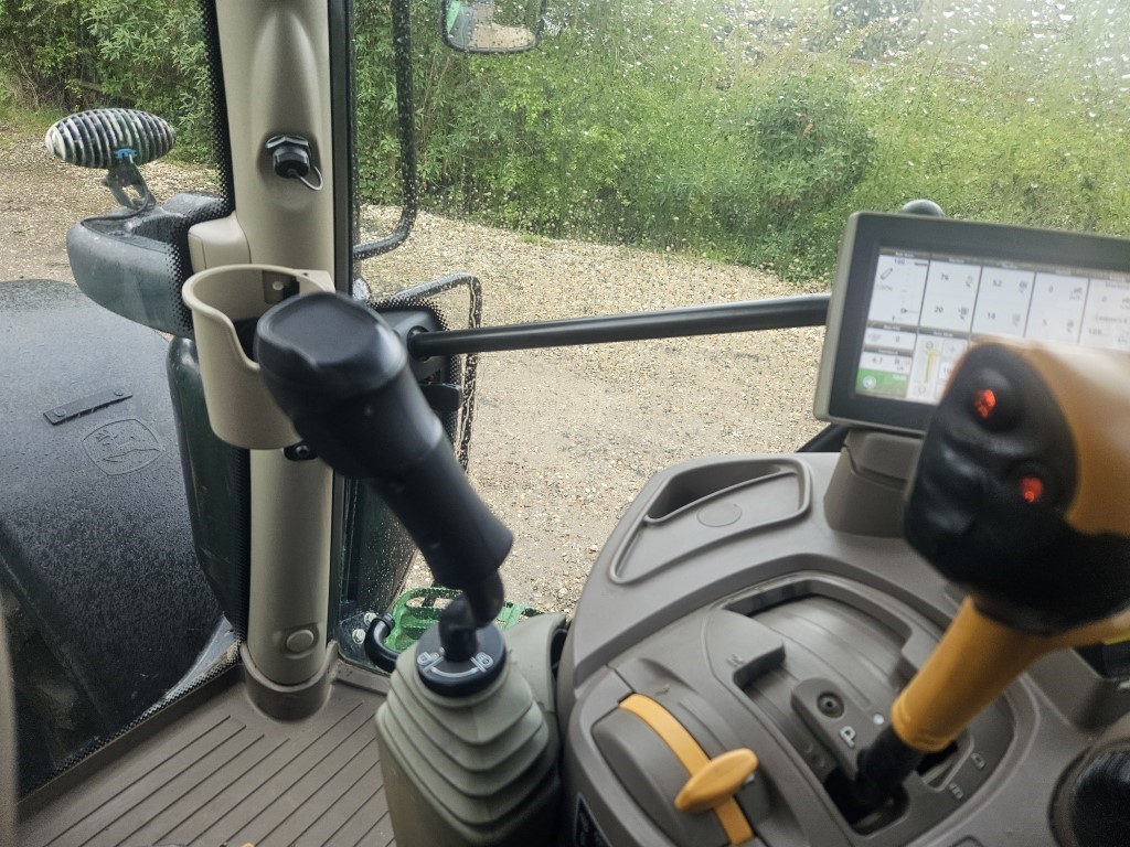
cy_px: 424
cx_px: 565
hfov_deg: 73.9
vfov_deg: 58.9
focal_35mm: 23
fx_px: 751
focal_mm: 5.4
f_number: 1.8
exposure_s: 1/180
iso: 80
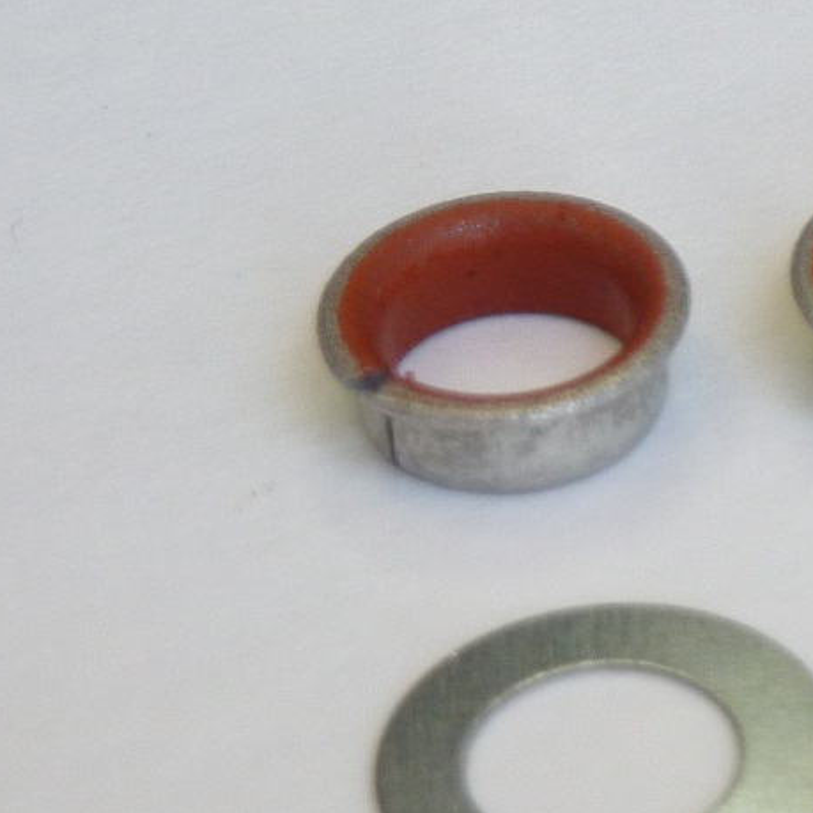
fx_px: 4836
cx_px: 1224
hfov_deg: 9.3
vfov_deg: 9.6
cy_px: 470
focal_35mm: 182
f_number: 4
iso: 125
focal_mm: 10.3
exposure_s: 1/40
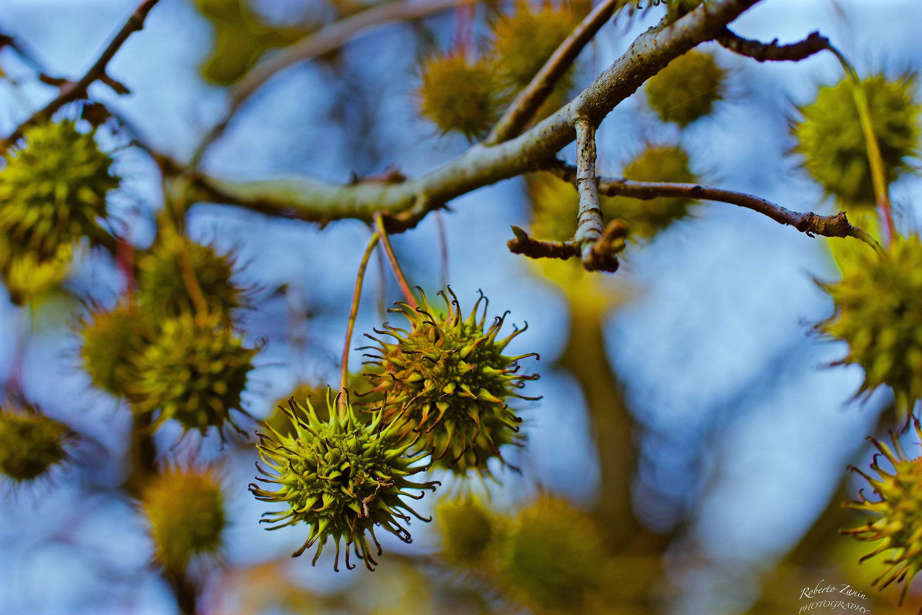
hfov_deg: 22.6
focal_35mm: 90
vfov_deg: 15.2
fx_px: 2305
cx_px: 461
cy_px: 308
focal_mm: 60
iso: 100
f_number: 4
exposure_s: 1/80
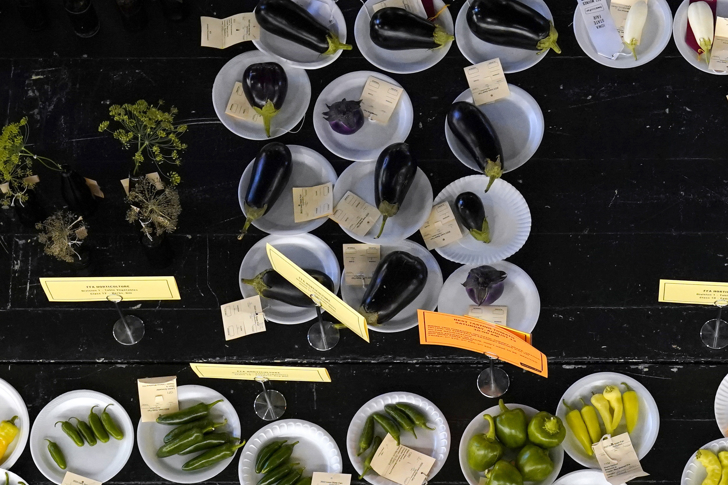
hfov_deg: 17.7
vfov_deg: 11.7
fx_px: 2325
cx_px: 535
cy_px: 568
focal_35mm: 115
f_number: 4.5
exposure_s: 1/320
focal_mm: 48
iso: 3200
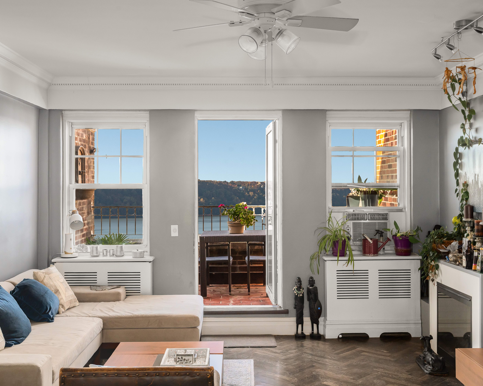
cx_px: 223
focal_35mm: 41
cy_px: 192
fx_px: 586
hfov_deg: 44.8
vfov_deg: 36.5
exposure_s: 1/3
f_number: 11
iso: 400
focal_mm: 36
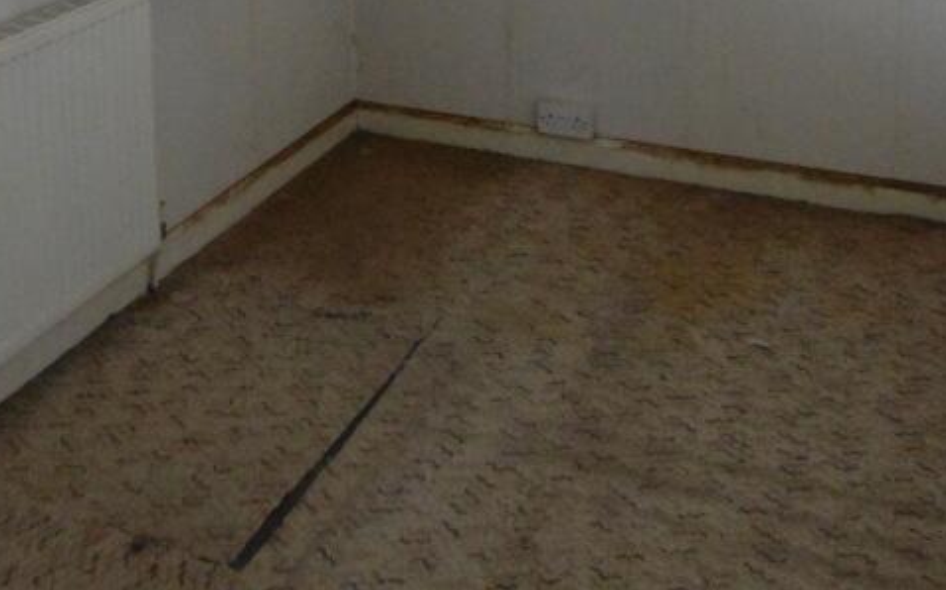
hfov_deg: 40.3
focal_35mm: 50
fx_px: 1288
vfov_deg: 23.0
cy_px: -168
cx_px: 420
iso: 320
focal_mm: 4
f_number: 3
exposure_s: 1/60
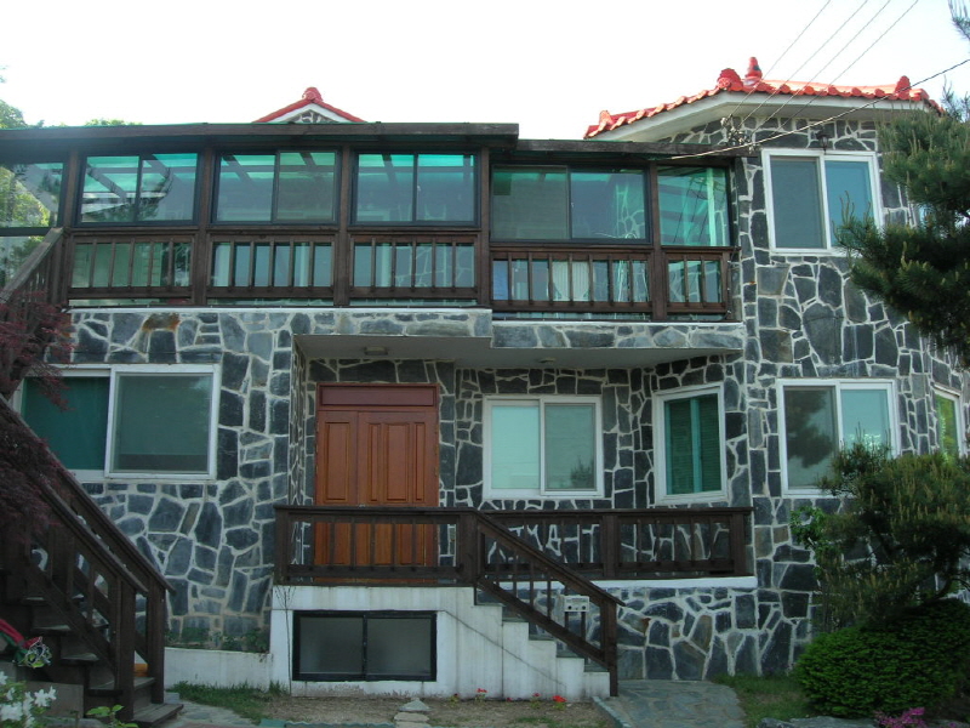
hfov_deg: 49.0
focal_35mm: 38
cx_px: 485
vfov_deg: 37.7
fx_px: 1065
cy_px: 364
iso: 64
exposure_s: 1/122
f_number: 4.8
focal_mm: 7.8
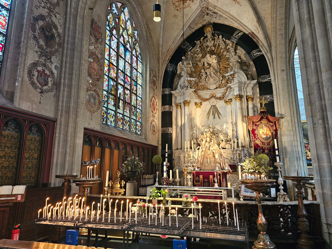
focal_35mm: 23
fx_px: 221
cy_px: 124
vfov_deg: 58.9
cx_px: 166
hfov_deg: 73.9
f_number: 1.7
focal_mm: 6.3
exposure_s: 1/120
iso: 1000
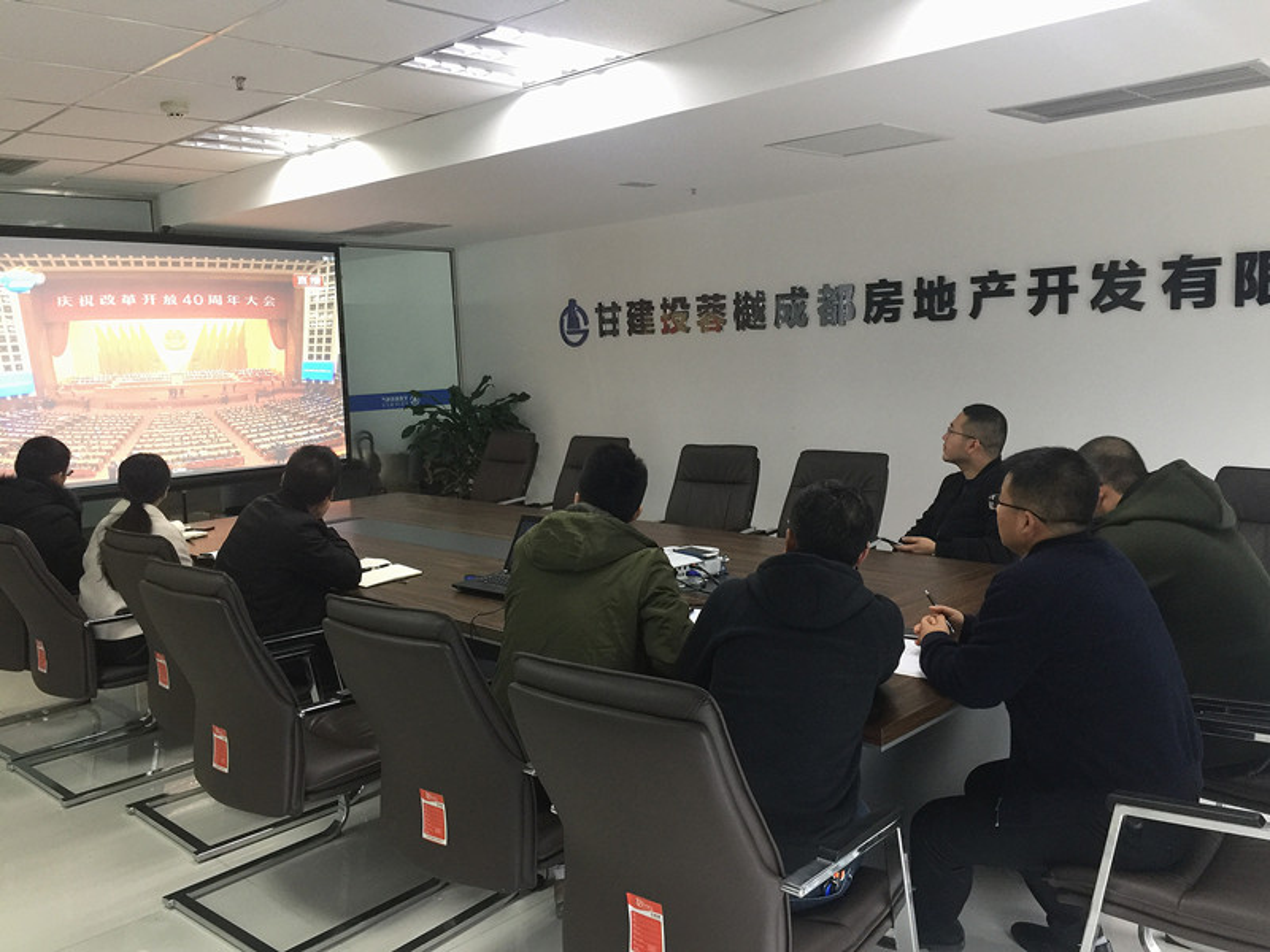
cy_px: 476
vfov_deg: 48.2
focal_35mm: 29
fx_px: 1064
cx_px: 635
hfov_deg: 61.7
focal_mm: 4.15
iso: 100
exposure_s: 1/17
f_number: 2.2
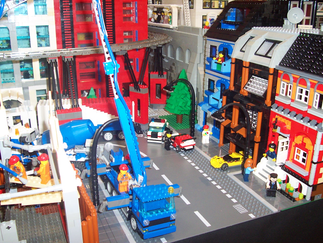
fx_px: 345
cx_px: 162
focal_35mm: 37
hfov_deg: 50.1
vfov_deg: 38.7
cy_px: 122
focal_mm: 5.6
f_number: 2.8
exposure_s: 1/60
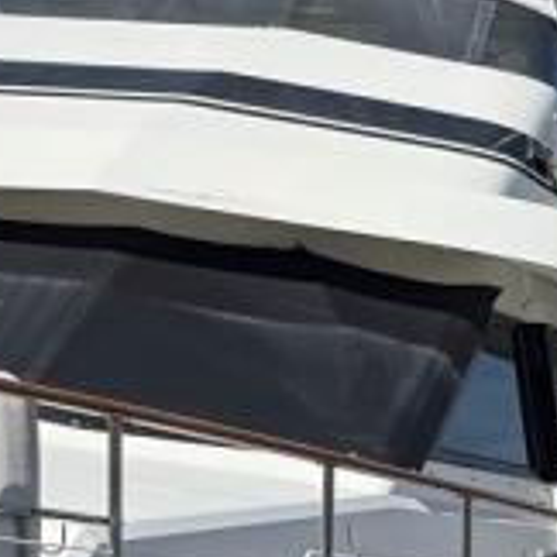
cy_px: 901
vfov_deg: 12.9
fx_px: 2294
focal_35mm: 126
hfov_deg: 10.5
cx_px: 1599
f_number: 1.78
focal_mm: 6.76
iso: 80
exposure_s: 1/6410
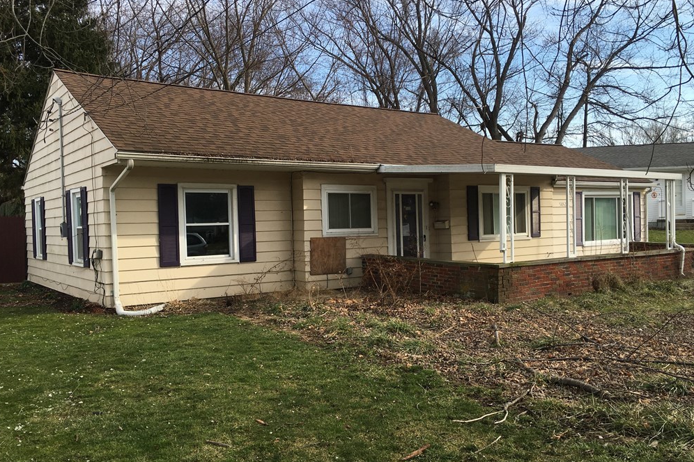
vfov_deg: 42.3
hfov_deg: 60.3
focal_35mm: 31
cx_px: 348
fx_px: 598
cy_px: 241
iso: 25
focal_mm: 4.15
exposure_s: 1/680
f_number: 2.2
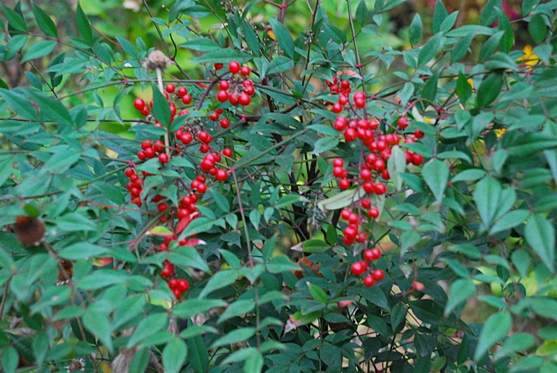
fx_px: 1209
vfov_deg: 17.6
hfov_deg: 26.0
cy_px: 186
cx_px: 278
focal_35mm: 78
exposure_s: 1/30
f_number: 5
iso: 800
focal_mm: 52
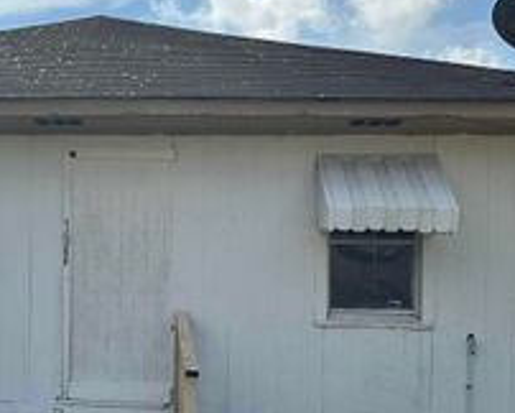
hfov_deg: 31.4
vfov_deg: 26.2
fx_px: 885
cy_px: 241
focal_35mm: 58
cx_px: 84
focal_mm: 6.86
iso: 80
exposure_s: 1/8197
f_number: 1.78
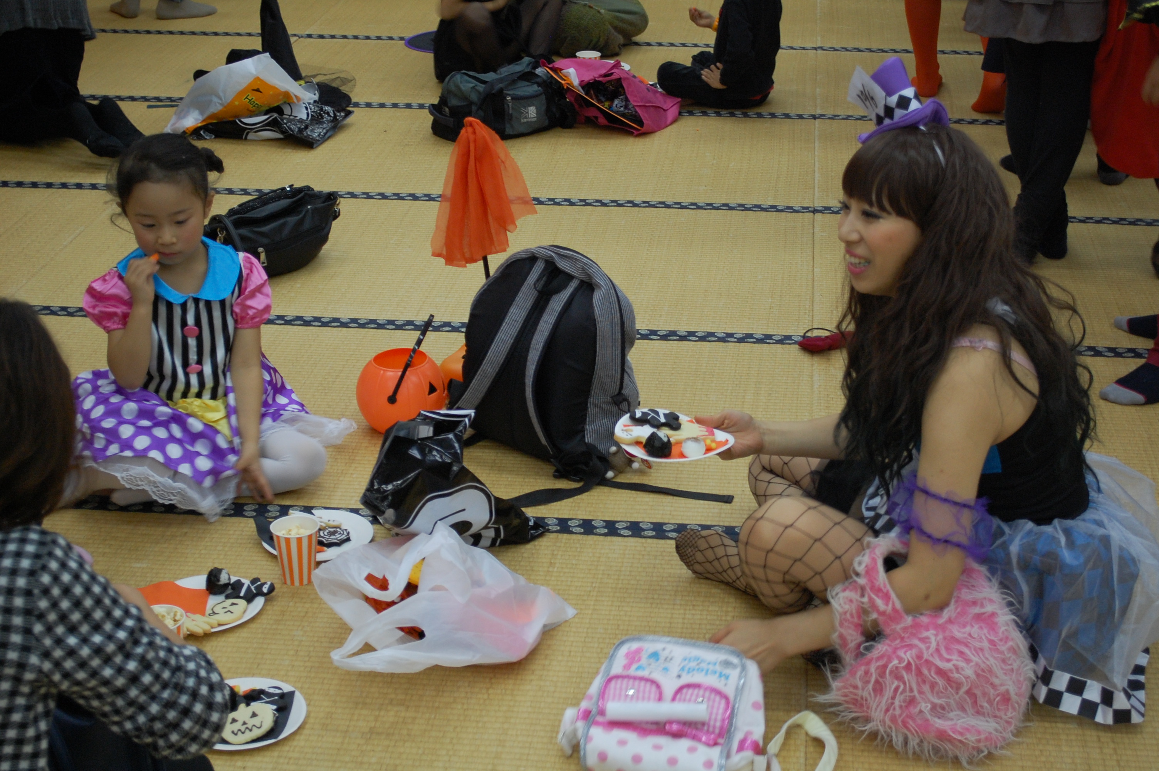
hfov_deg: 33.4
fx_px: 1930
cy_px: 386
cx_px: 580
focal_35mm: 60
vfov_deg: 22.6
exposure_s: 1/30
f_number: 5.3
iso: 640
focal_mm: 40
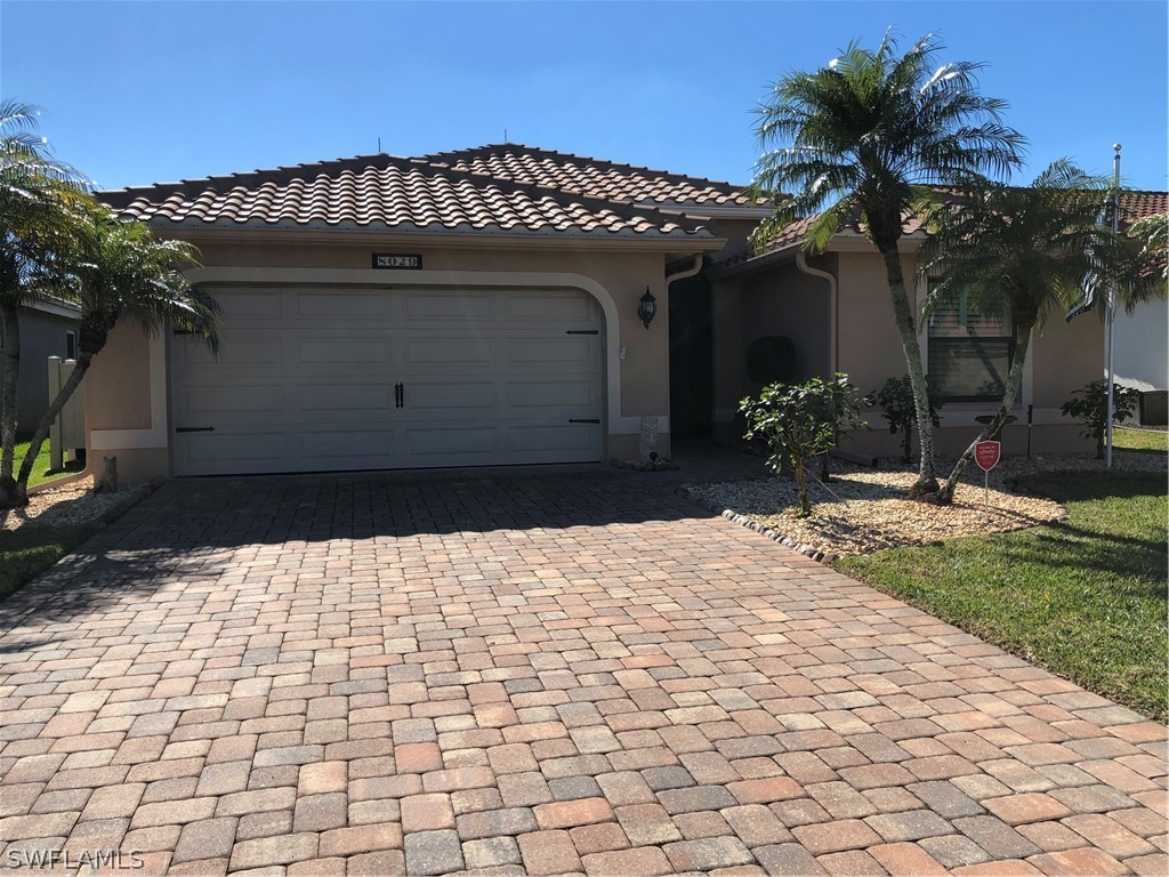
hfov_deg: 63.4
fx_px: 946
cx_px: 584
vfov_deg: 49.7
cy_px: 438
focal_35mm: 28
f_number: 1.8
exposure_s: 1/2114
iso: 20
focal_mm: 4
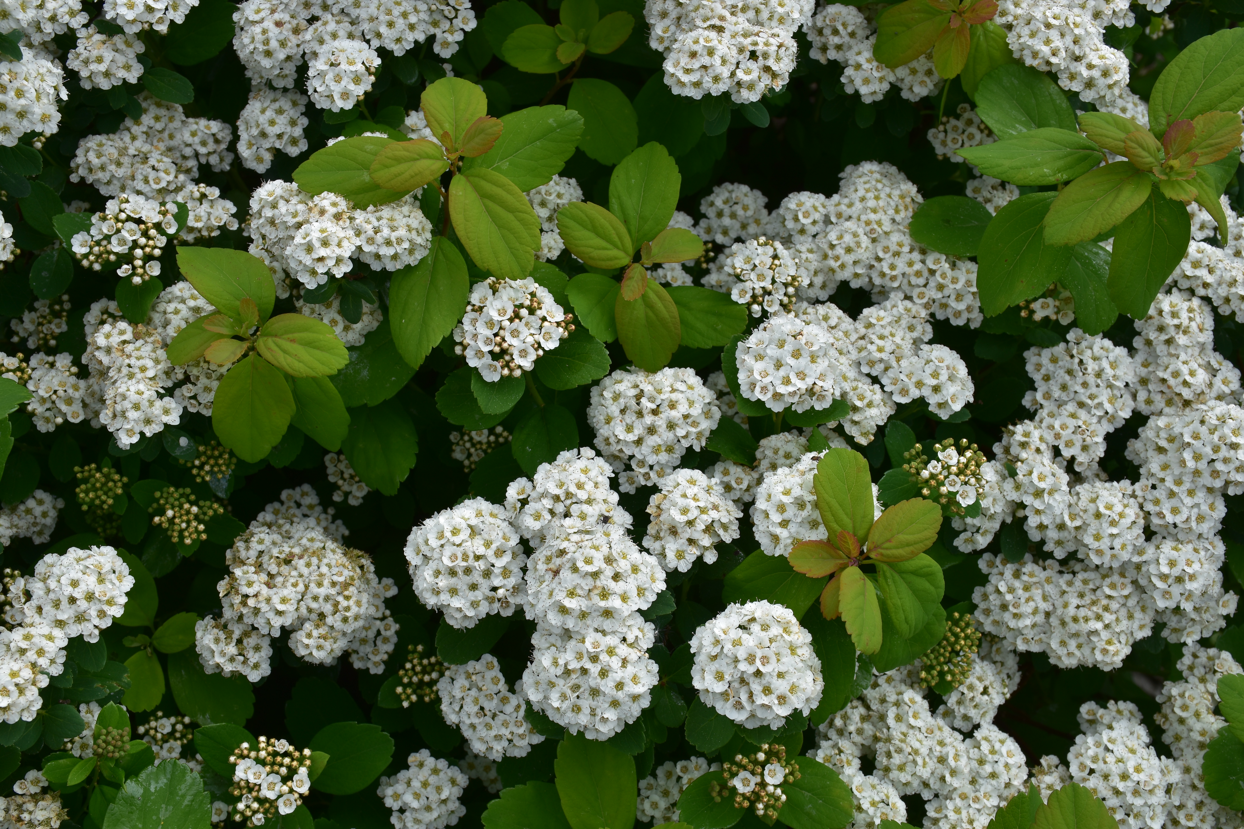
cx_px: 622
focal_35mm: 51
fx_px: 1762
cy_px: 414
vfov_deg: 26.5
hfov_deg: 38.9
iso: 125
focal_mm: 34
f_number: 11
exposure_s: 1/125
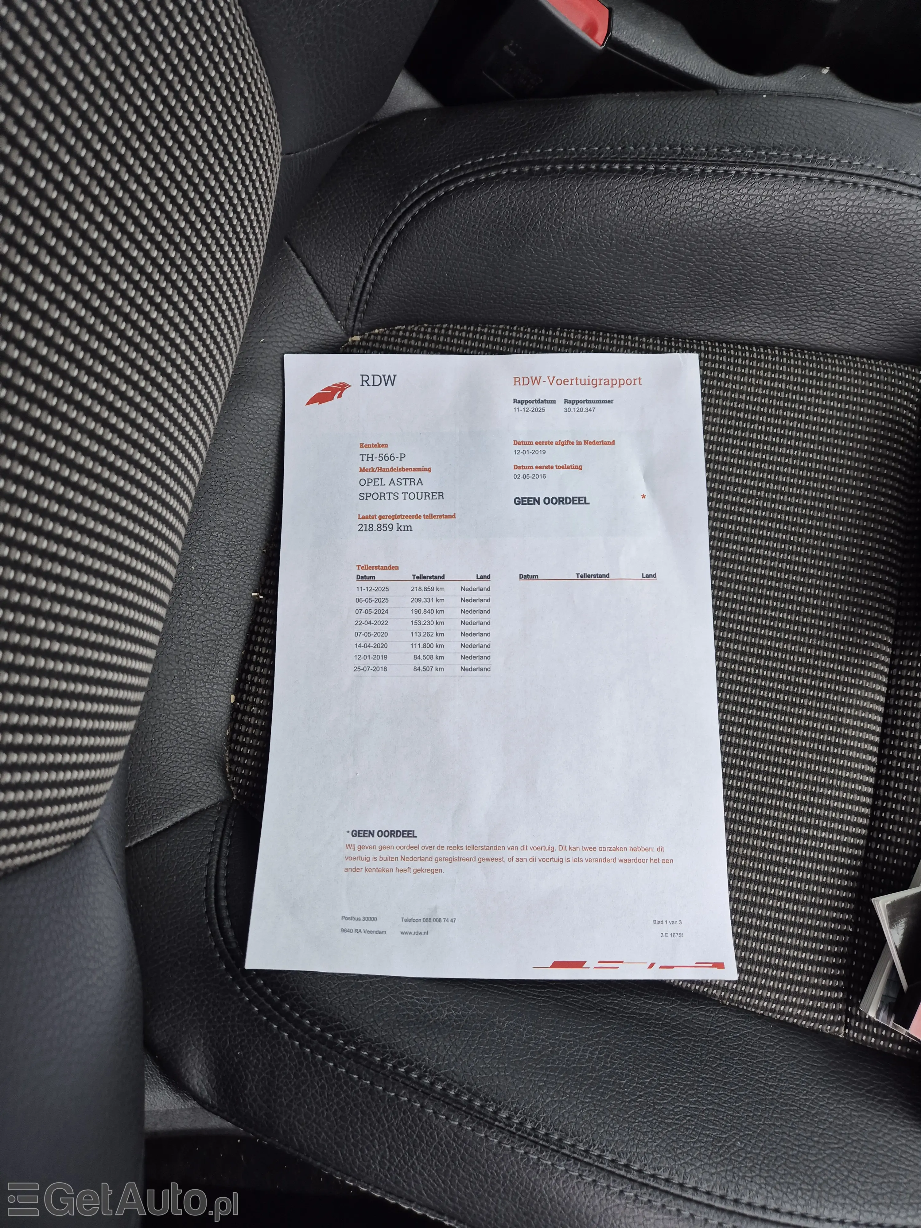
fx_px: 816
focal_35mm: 23
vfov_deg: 73.9
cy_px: 614
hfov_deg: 58.9
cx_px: 460
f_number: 1.8
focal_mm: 5.4
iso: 160
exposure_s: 1/100
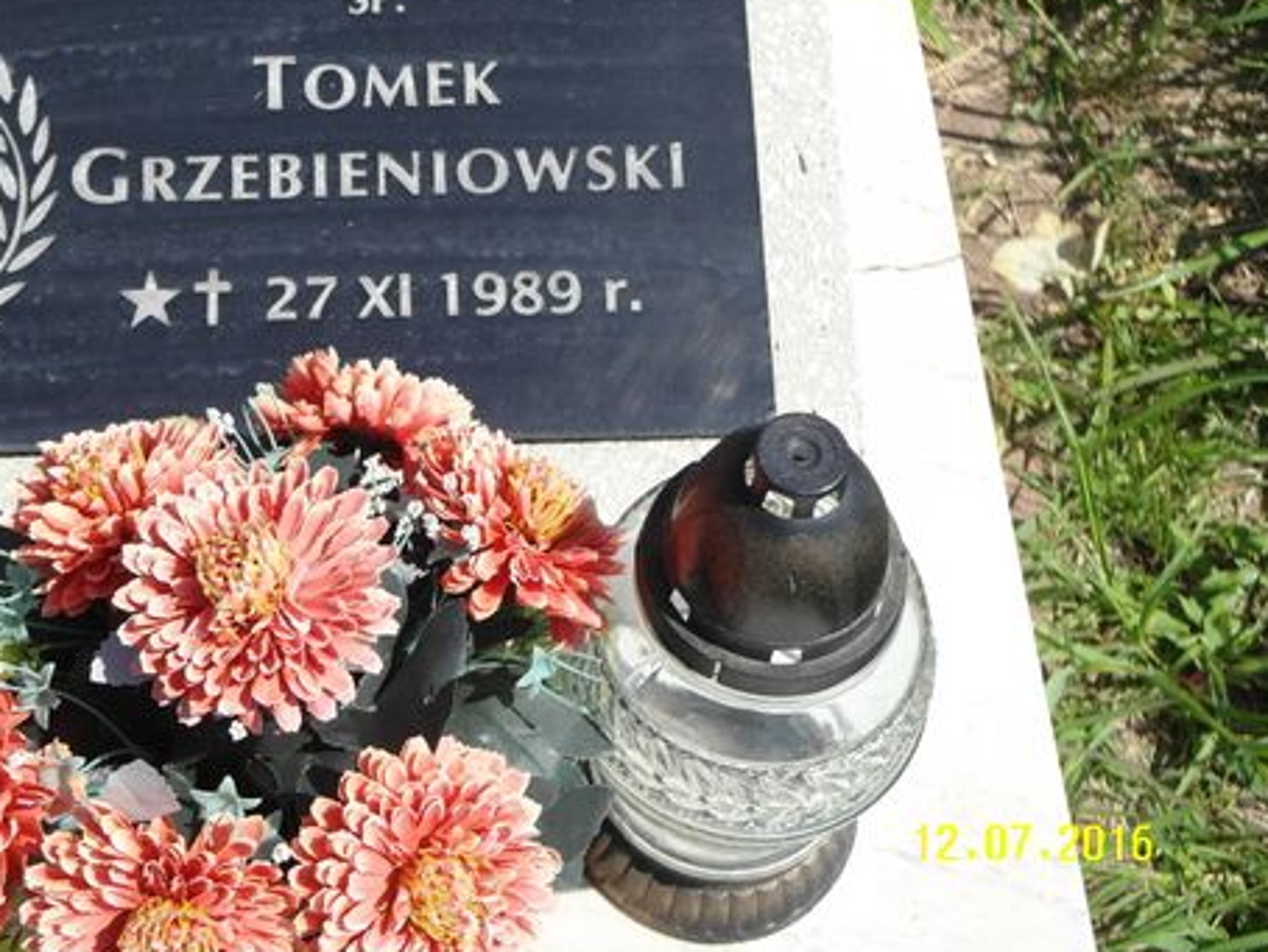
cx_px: 385
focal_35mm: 69
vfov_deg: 21.2
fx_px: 2529
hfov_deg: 27.9
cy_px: 315
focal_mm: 10.6
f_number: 3
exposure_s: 1/1500
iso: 80
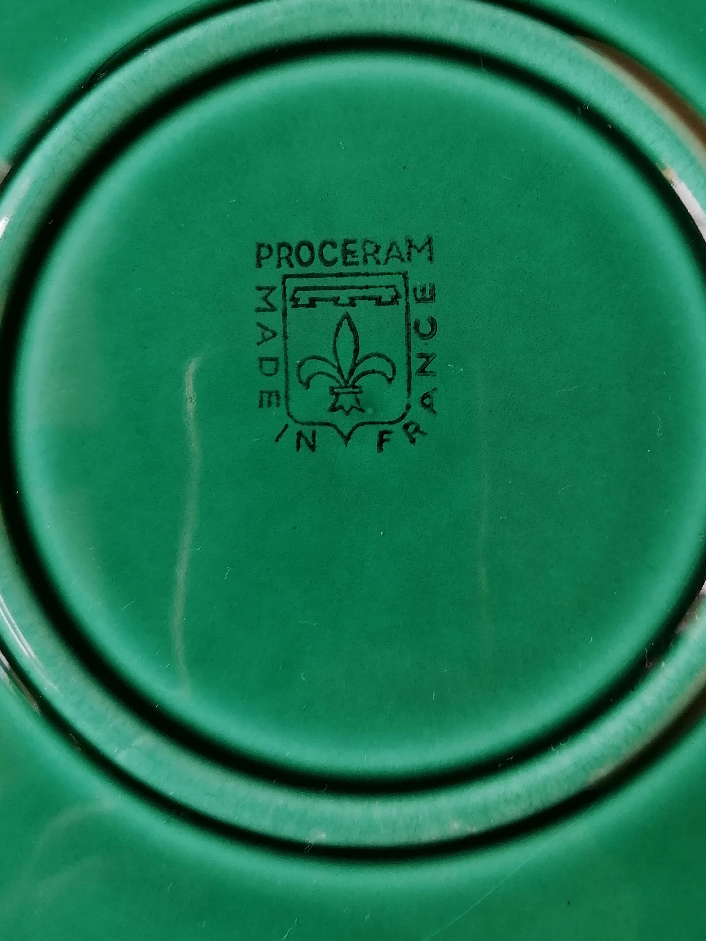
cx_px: 422
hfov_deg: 36.7
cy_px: 425
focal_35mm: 39
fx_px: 1060
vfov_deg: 47.8
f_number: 1.8
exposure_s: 1/100
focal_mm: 4.75
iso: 125
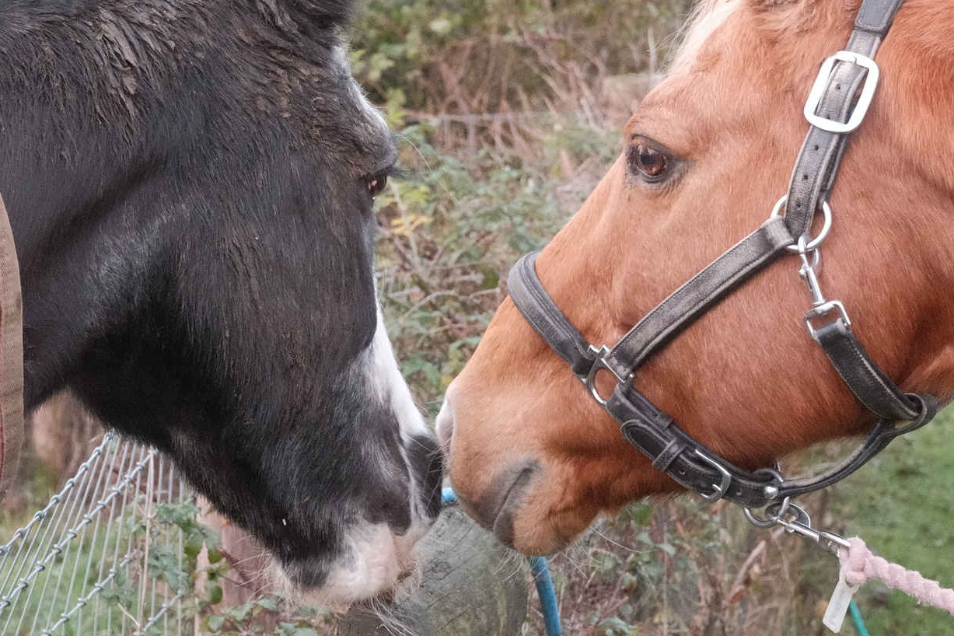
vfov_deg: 11.3
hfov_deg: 16.9
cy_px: 283
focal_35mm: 121
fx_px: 3206
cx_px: 487
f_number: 5.6
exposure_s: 1/500
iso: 5000
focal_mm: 38.6
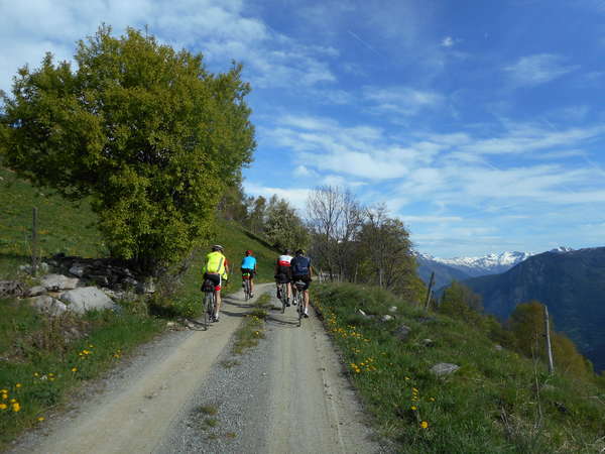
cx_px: 302
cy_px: 227
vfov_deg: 54.9
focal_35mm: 25
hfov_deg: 69.4
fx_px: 437
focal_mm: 4.5
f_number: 3.7
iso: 80
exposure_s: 1/1000
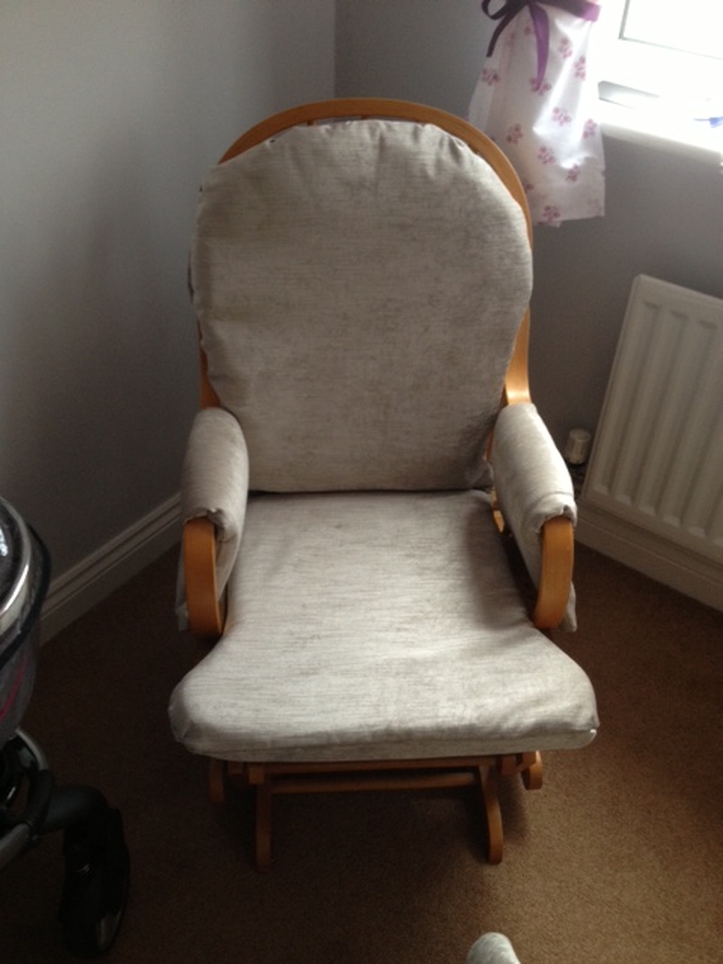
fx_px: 975
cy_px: 482
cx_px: 362
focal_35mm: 35
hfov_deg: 40.7
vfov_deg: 52.6
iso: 125
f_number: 2.4
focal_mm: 4.28
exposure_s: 1/20
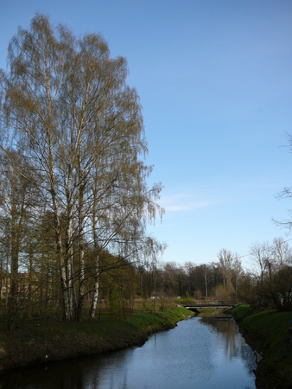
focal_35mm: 35
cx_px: 146
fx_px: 393
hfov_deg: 40.7
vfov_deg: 52.6
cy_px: 194
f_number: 2.8
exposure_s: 1/640
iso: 80
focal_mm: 5.2
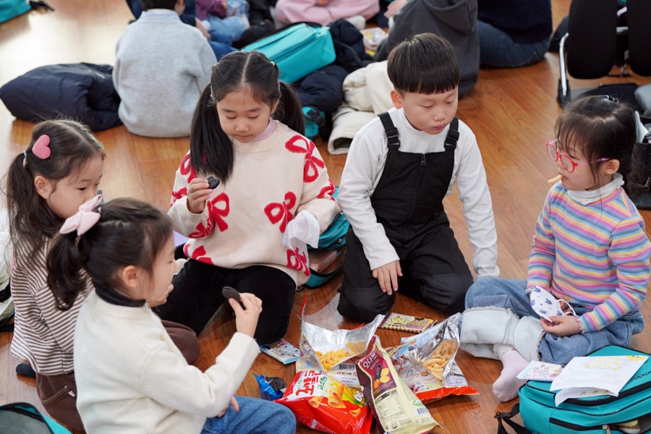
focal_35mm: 70
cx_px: 326
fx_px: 1266
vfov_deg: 19.5
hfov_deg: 28.8
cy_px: 217
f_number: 4
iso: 1600
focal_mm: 70
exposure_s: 1/160
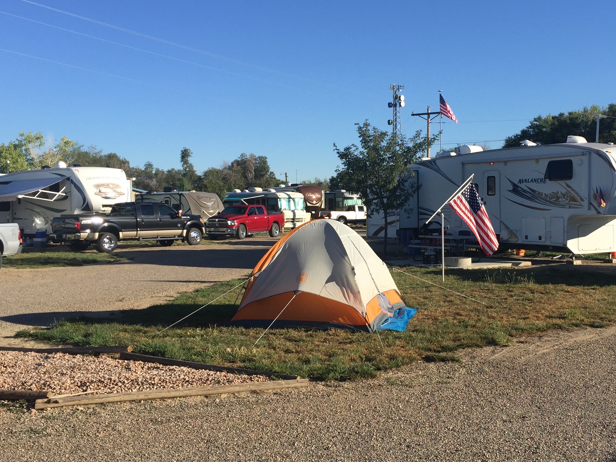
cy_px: 225
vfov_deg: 33.6
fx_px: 765
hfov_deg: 43.4
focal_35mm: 43
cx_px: 392
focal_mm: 4.15
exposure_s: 1/1647
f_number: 2.2
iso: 32
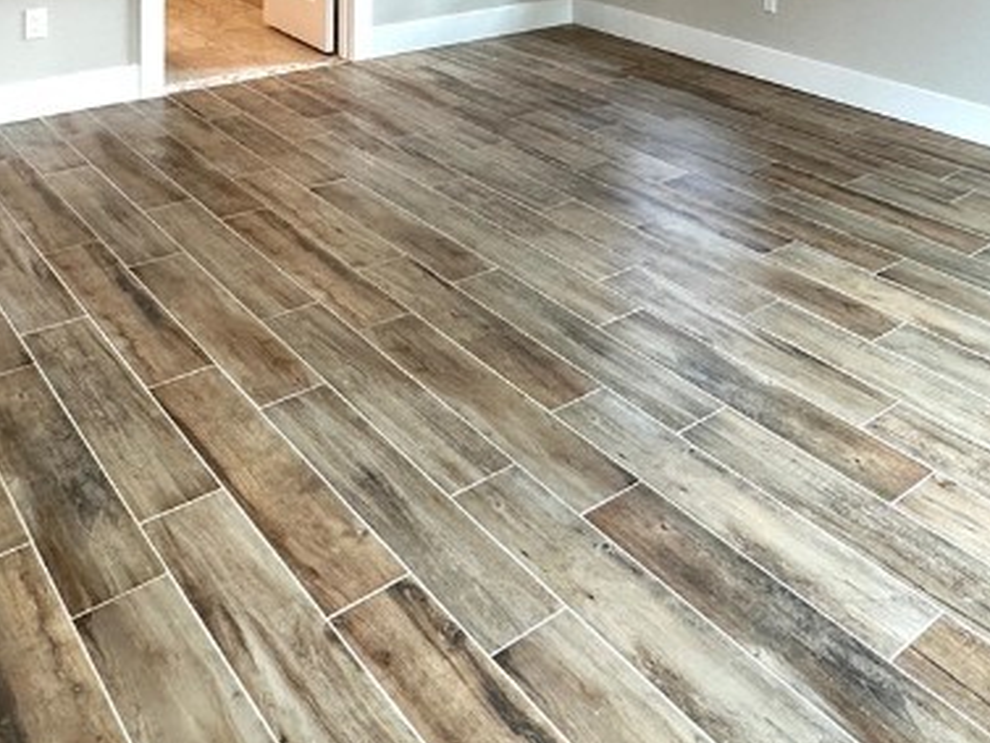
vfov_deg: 30.7
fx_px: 1087
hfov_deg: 47.6
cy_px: -192
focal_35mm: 38
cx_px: 709
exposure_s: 1/120
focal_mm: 2.22
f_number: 2.2
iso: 200
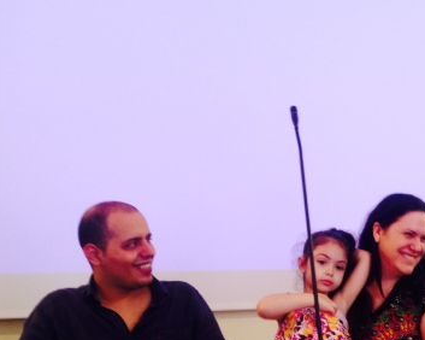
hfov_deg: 29.3
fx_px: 779
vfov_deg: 24.2
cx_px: 382
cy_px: 269
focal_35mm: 62
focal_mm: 4.28
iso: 100
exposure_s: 1/20
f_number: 2.4
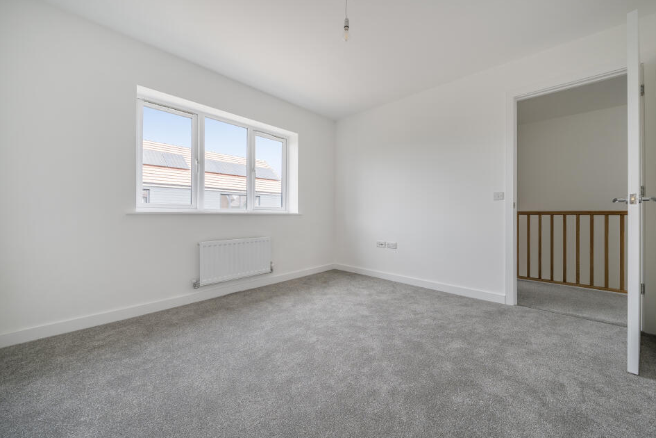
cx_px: 349
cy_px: 207
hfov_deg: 108.2
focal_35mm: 13
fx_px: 237
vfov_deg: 85.3
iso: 100
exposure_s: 1/13
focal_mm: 12
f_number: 8
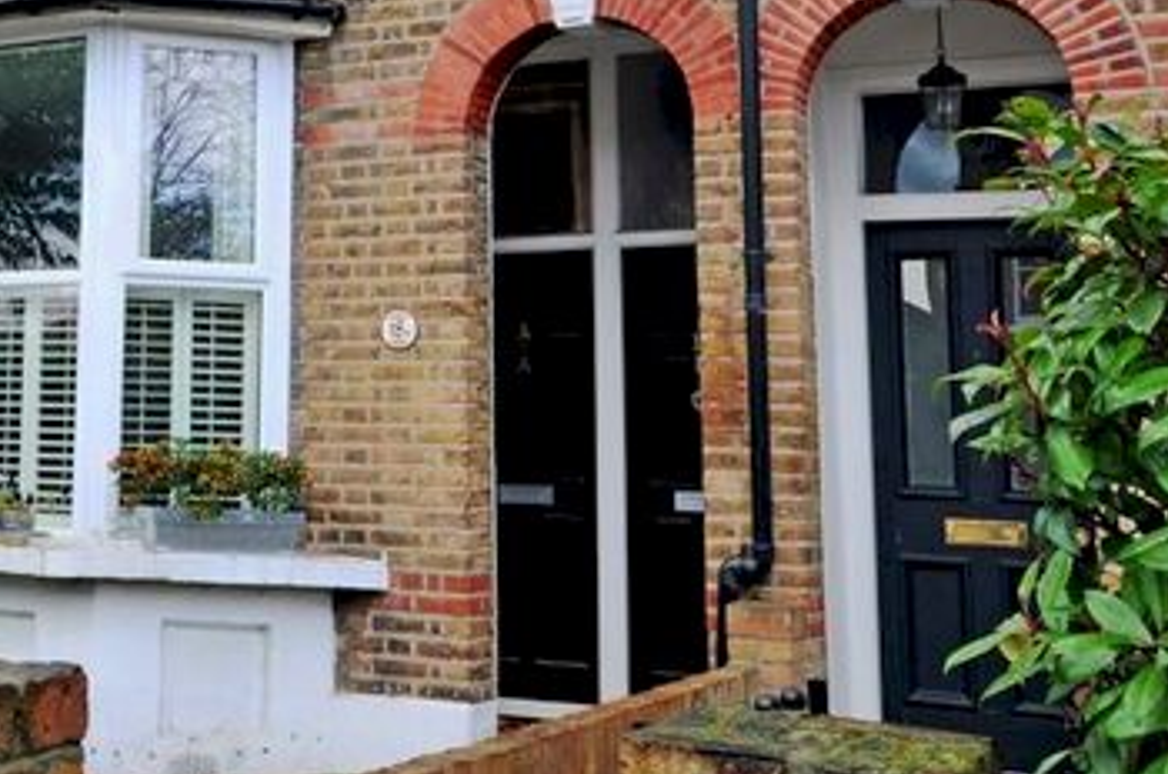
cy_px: 125
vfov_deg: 22.2
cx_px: 150
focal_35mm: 60
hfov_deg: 32.1
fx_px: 1943
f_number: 5.6
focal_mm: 20
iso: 400
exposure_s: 1/80
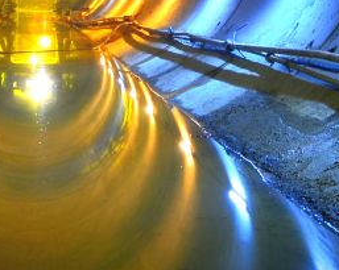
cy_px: -111
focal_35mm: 92
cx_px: 37
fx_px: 922
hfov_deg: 20.4
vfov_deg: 15.6
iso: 200
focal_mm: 14
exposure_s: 1.6
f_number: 8
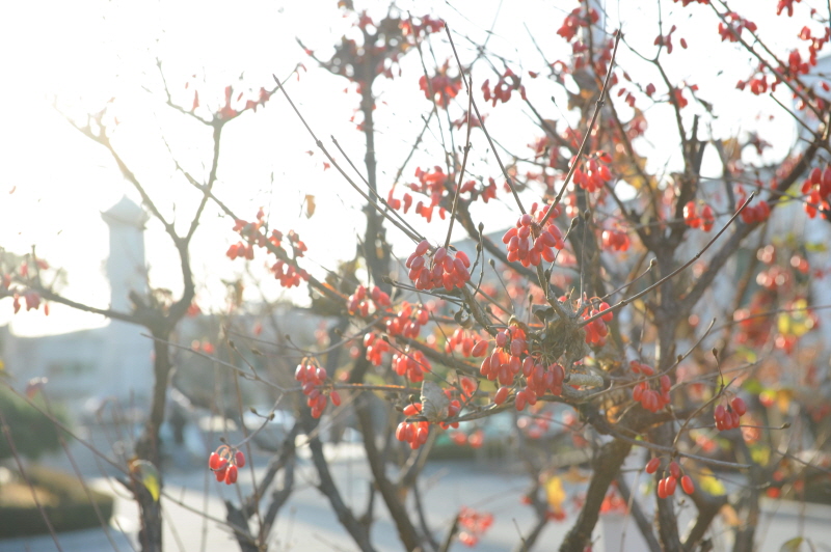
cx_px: 416
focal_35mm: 62
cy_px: 276
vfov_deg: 21.9
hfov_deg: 32.4
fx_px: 1430
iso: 200
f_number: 6.3
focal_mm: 62
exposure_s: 1/160
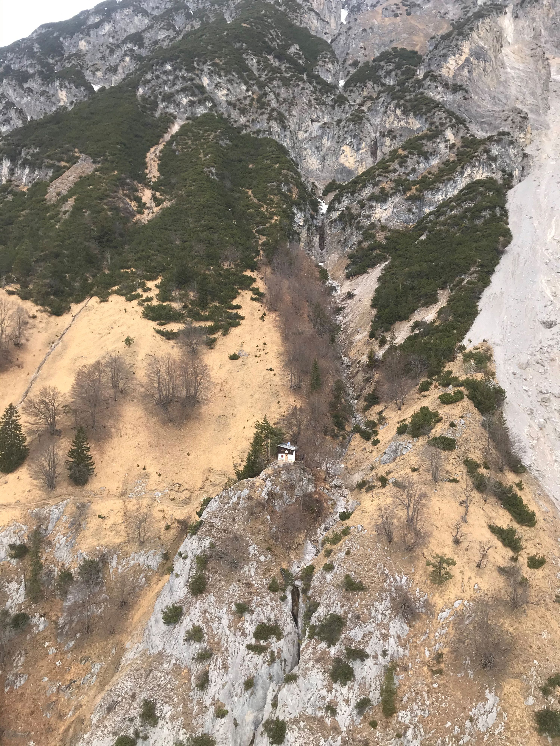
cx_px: 280
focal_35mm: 28
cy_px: 373
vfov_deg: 63.4
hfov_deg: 49.7
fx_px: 604
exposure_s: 1/785
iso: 20
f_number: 1.8
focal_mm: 3.99
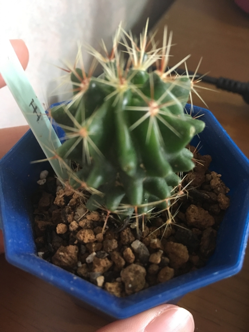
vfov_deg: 61.7
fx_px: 278
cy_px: 166
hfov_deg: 48.2
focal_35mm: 29
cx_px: 124
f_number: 2.2
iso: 200
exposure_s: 1/15
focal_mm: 4.15
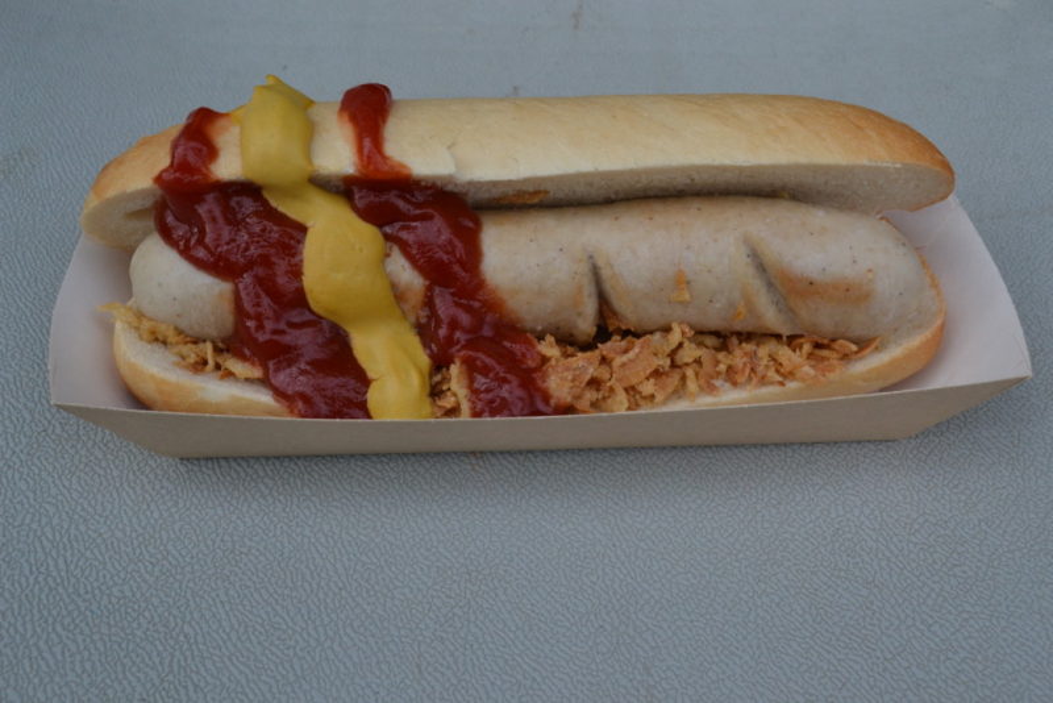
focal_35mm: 39
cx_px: 526
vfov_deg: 34.2
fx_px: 1141
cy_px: 352
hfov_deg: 49.5
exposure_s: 1/250
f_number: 9
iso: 800
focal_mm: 26
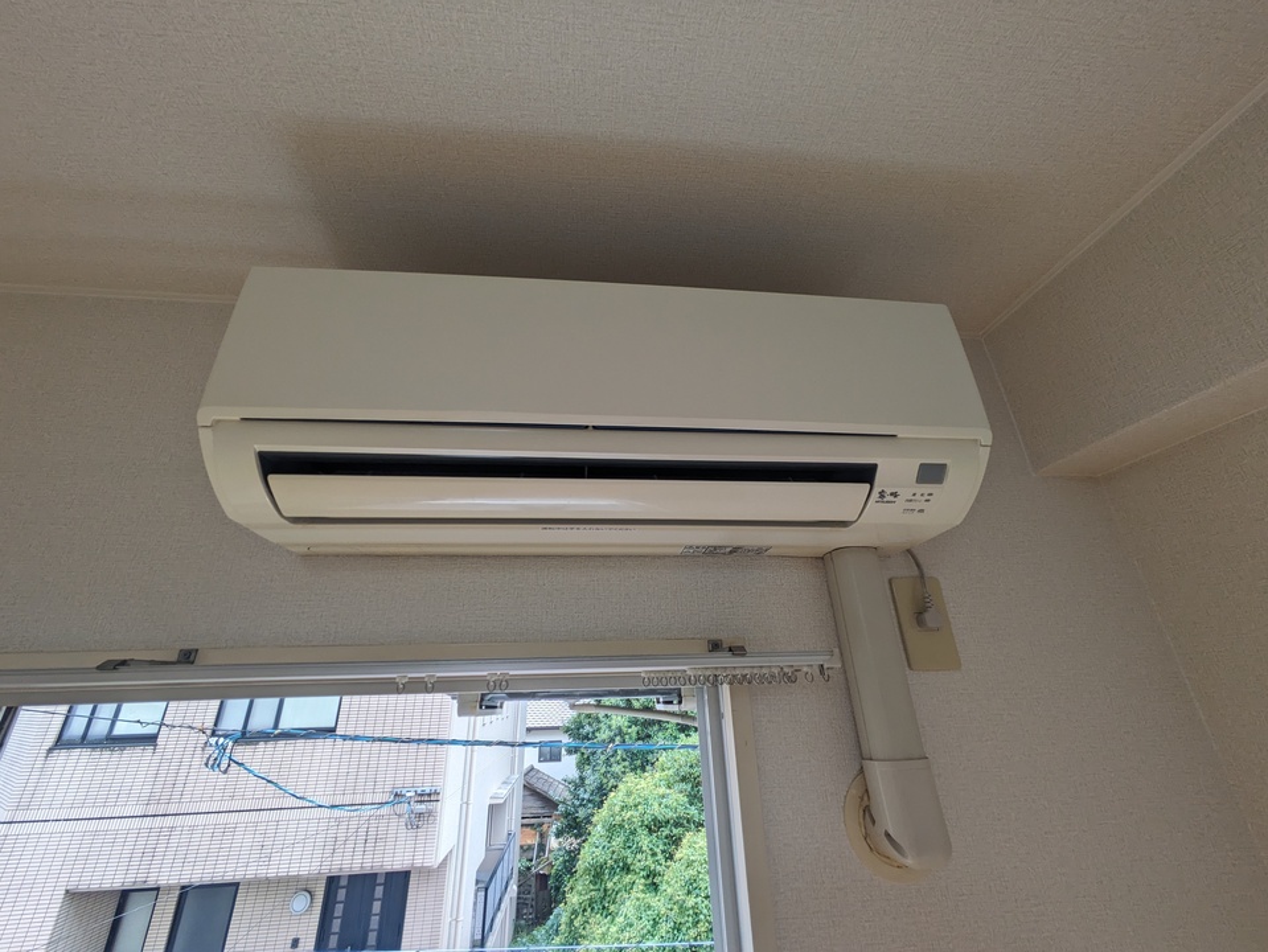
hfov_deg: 102.0
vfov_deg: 85.7
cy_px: 476
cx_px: 634
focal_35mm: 14
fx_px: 513
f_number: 2.2
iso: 45
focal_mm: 1.83
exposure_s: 1/215
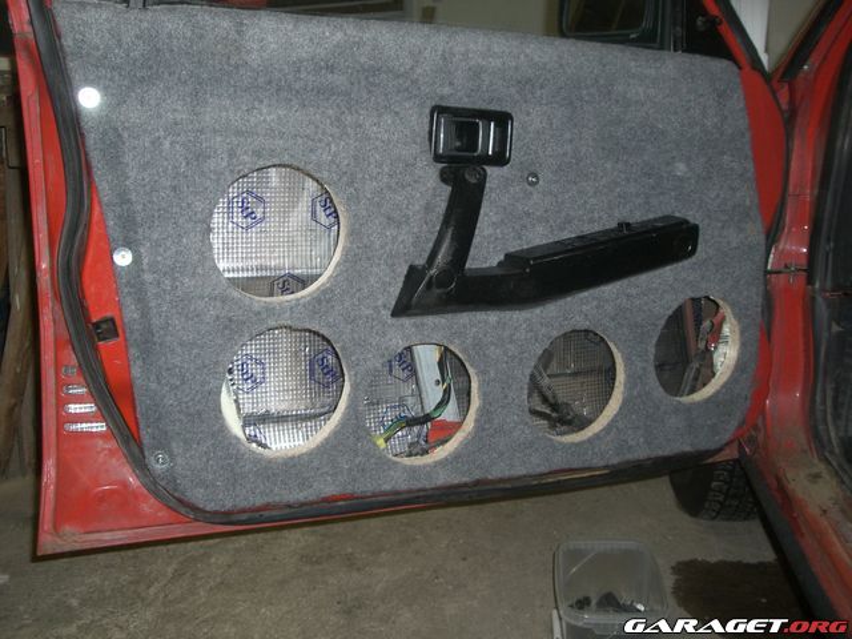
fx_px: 935
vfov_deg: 37.7
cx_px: 426
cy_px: 320
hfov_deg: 49.0
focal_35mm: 38
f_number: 2.7
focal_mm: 6.2
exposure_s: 1/60
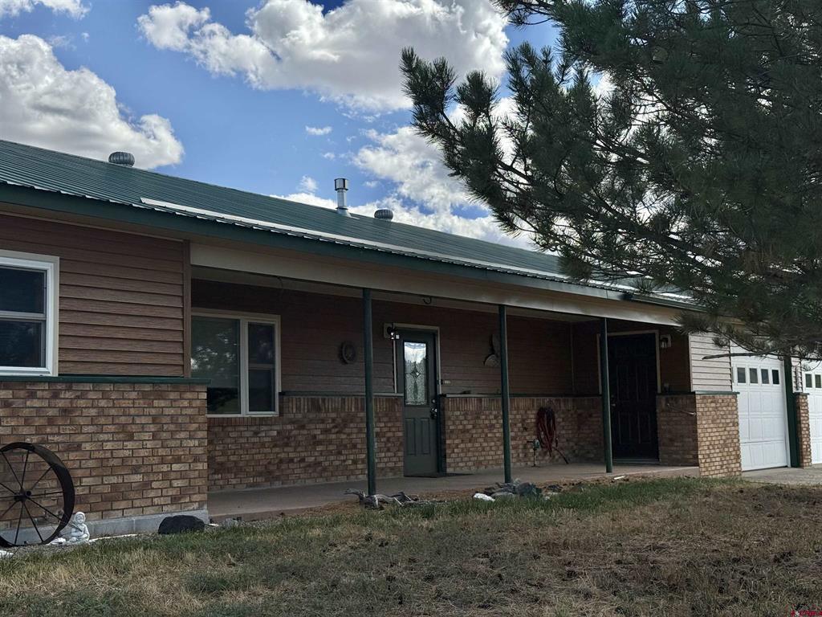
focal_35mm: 48
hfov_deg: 39.7
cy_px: 308
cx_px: 411
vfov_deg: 30.3
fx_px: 1140
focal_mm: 6.76
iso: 64
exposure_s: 1/6536
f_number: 1.78
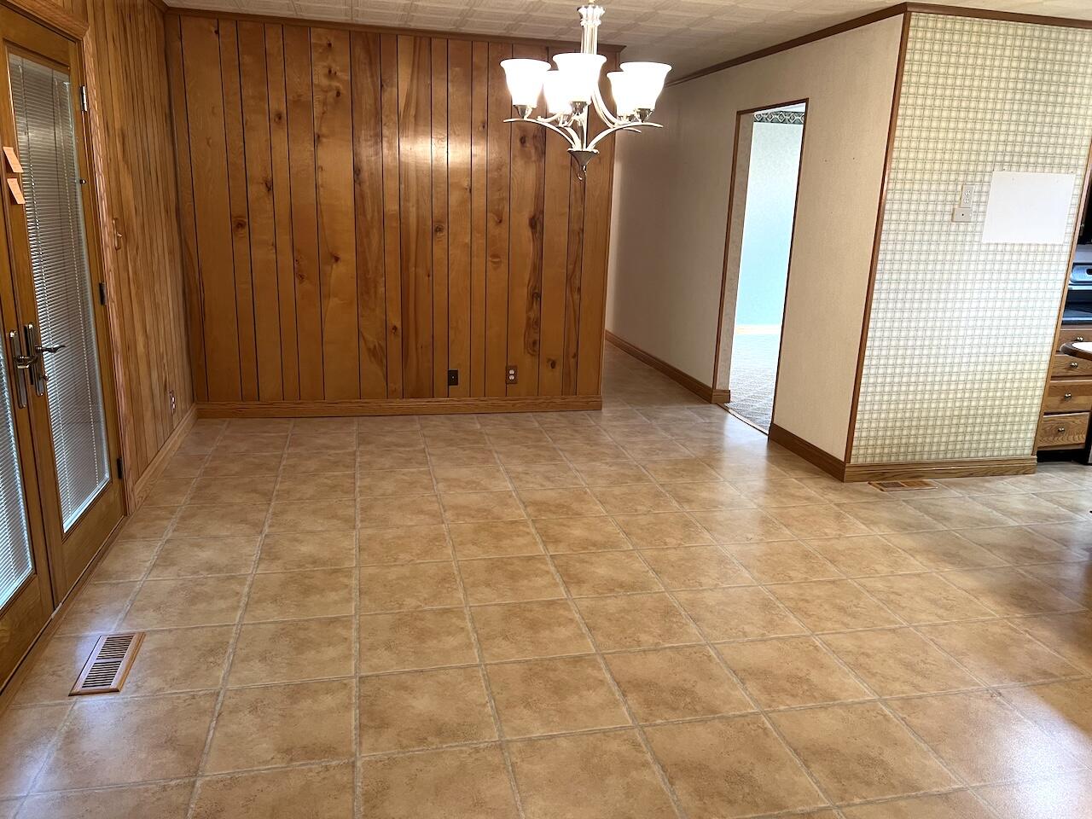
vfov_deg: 53.1
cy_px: 410
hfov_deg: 67.3
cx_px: 546
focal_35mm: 26
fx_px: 820
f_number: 1.5
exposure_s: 1/60
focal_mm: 5.7
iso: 100
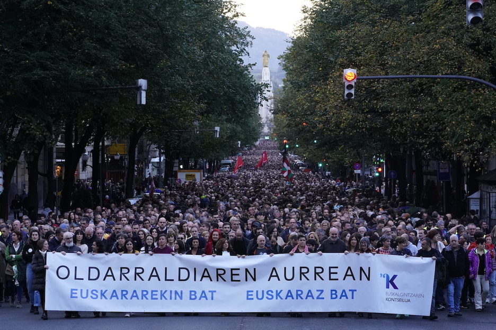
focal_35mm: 143
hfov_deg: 14.3
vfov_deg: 9.6
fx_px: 1970
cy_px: 165
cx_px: 248
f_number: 11
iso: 8000
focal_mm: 143
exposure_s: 1/250
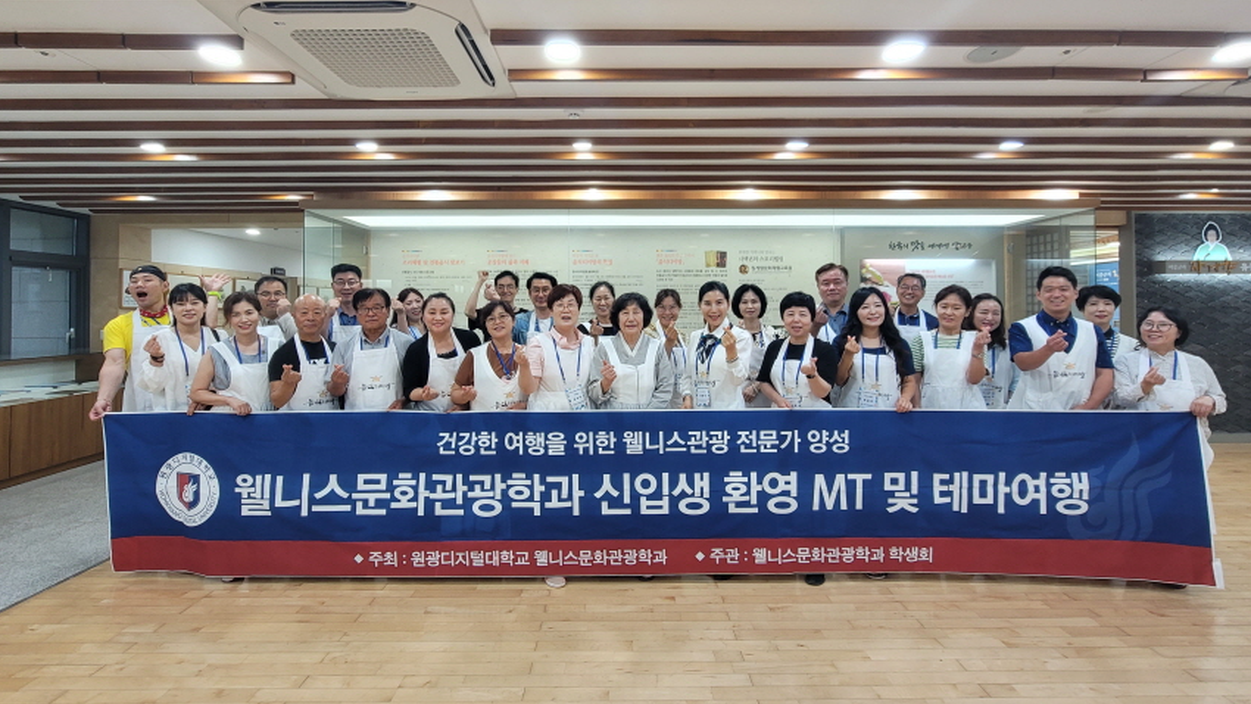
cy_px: 295
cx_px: 618
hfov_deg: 103.0
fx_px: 498
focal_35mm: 15
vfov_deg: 70.1
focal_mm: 2.2
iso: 125
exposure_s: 1/60
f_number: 2.2
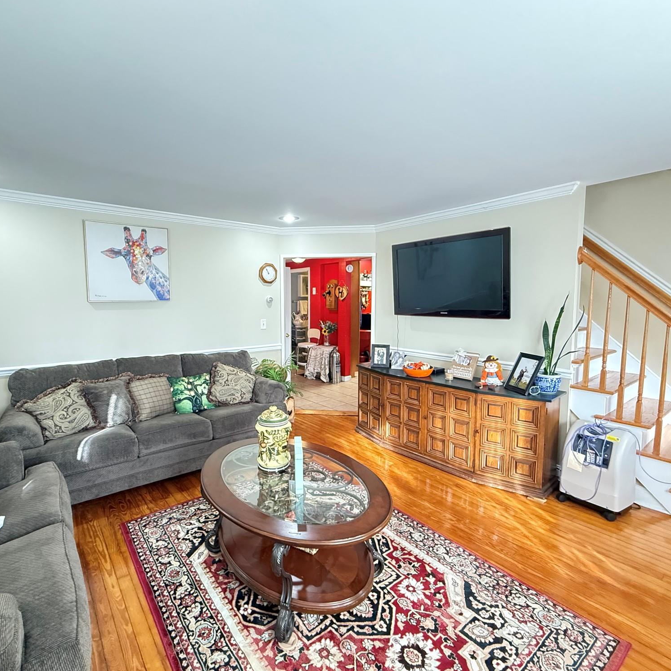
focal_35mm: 17
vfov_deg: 84.0
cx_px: 313
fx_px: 373
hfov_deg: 83.9
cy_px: 332
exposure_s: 1/60
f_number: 2.2
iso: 640
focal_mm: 2.22
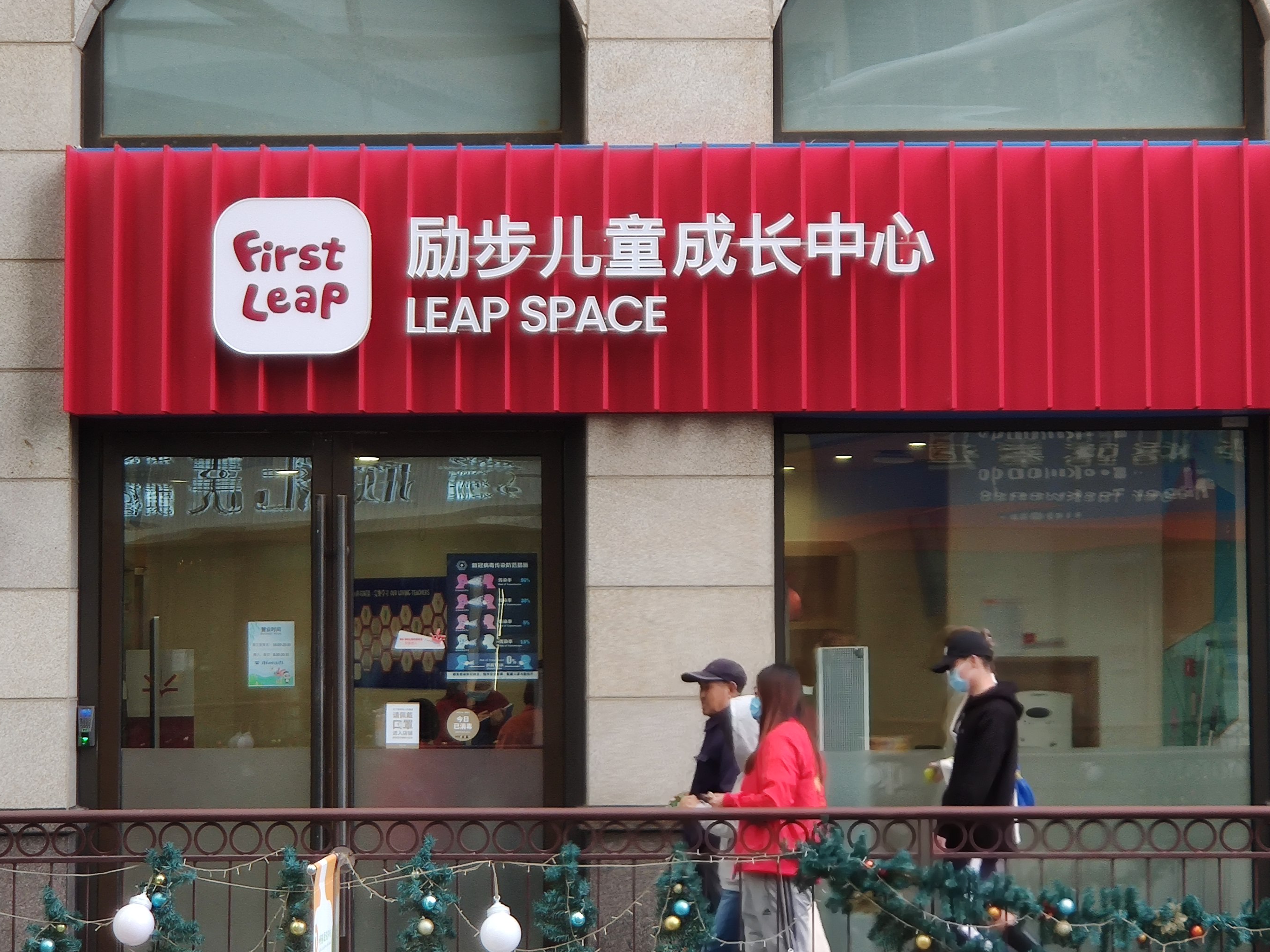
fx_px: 3558
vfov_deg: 15.2
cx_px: 714
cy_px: 391
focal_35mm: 97
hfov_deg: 20.2
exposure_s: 1/100
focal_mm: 6.22
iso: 212
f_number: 2.2
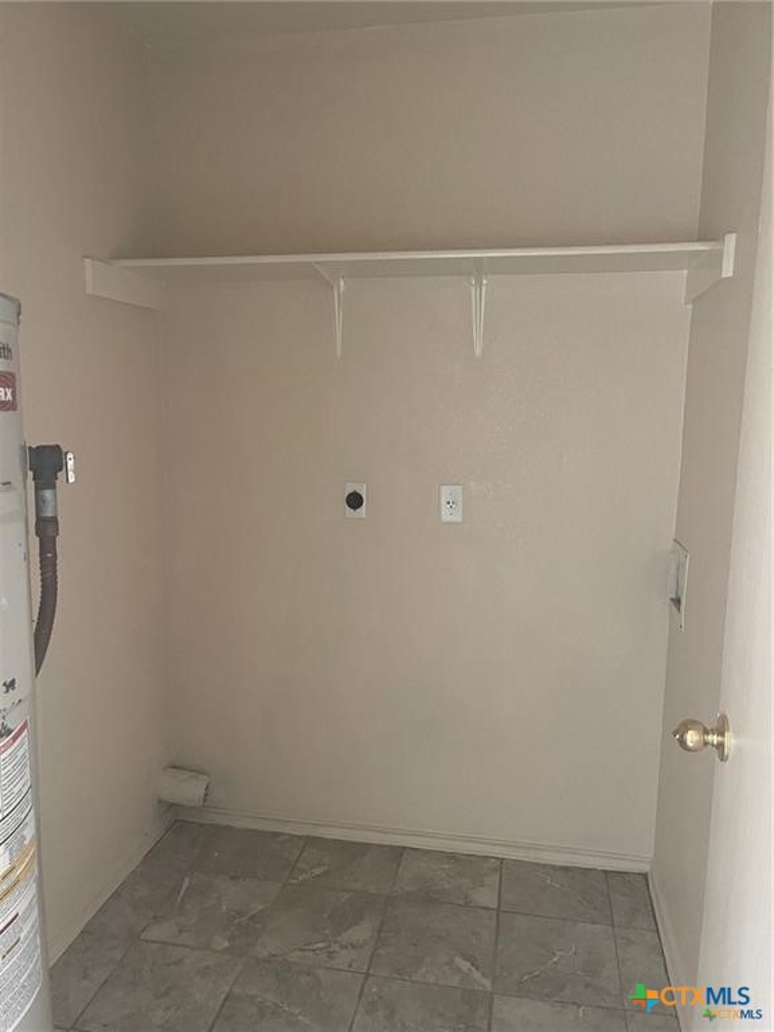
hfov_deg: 53.1
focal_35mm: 26
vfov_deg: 67.3
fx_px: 775
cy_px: 516
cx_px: 387
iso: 640
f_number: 1.6
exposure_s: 1/40
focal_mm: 5.1
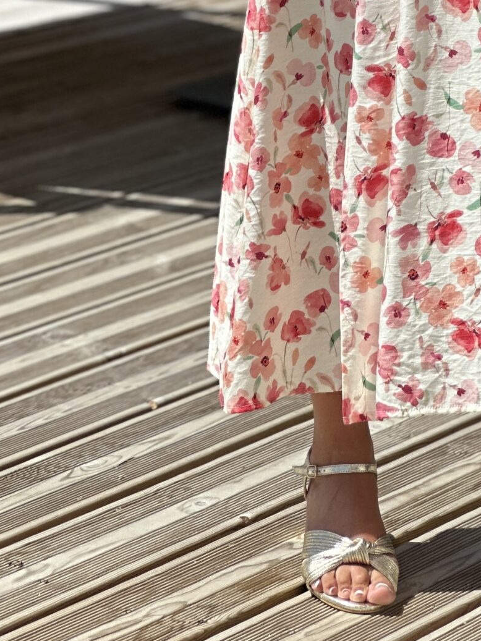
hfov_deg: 7.8
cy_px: -143
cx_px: 423
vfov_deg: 10.2
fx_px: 3519
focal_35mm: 190
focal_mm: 9
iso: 32
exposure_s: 1/727
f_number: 2.8
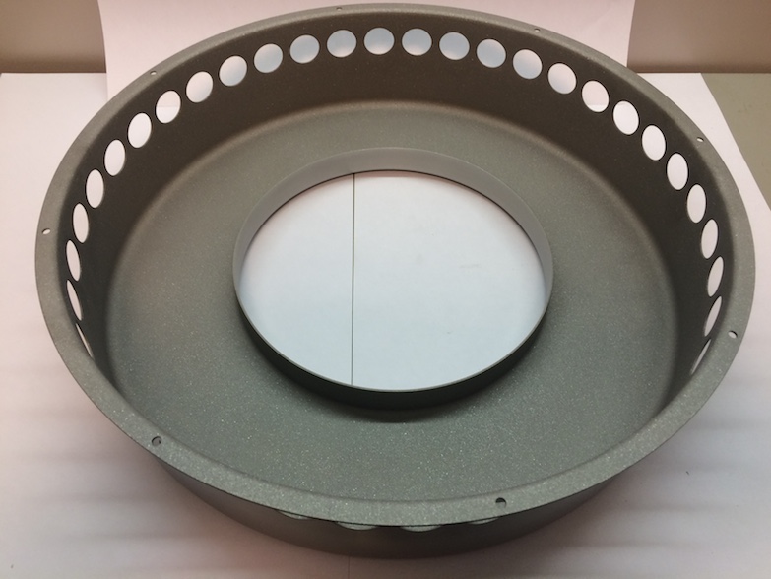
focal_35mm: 29
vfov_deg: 48.3
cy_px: 290
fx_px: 646
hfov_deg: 61.6
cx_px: 386
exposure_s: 1/33
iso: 40
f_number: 2.2
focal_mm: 4.15
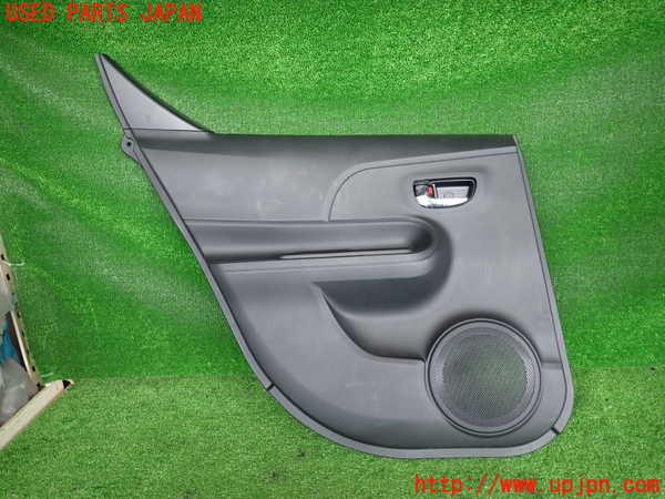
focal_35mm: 25
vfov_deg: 54.9
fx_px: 480
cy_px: 250
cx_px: 332
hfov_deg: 69.4
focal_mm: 4.5
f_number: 2
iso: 200
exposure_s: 1/60
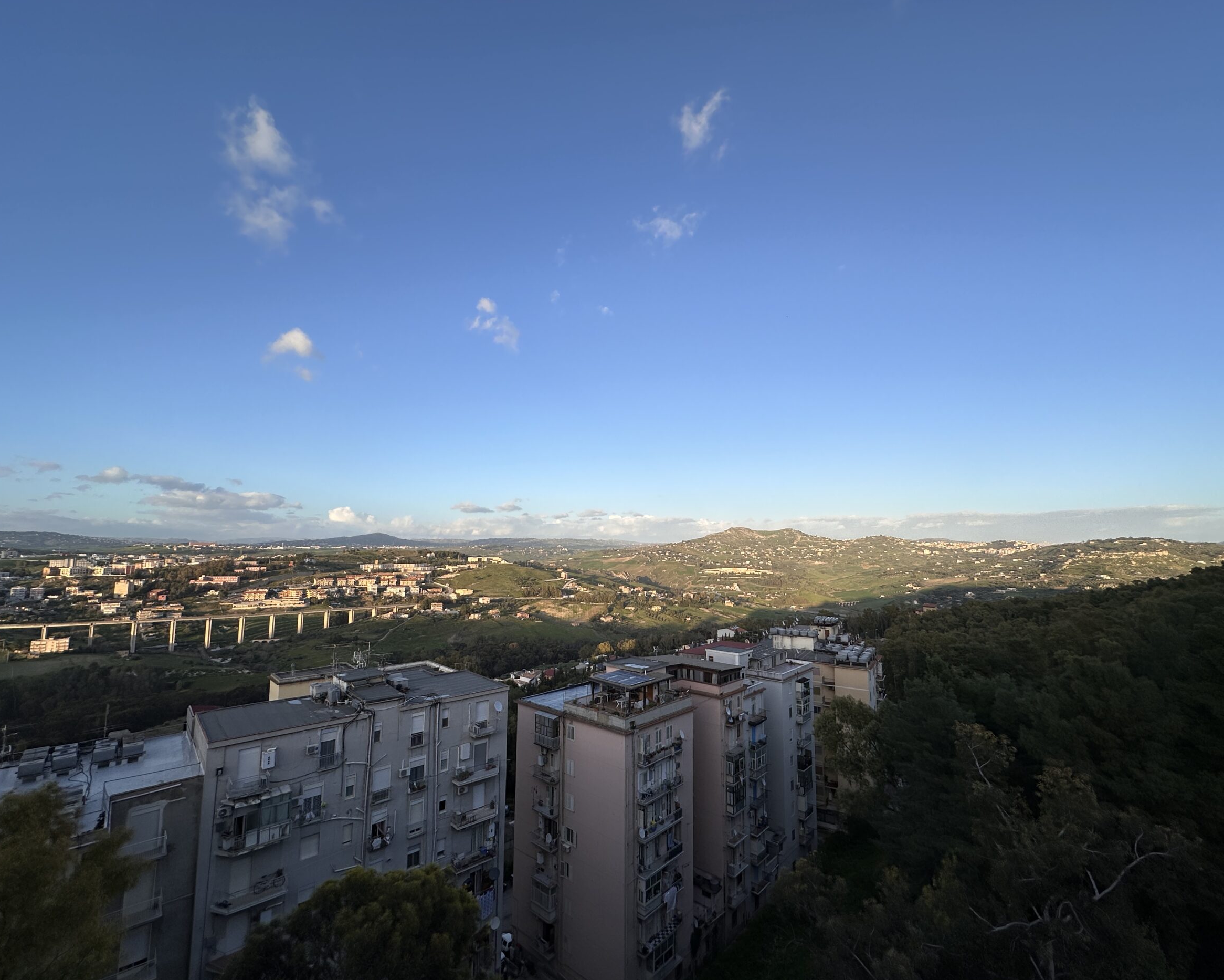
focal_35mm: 15
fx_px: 543
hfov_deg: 96.8
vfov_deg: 84.0
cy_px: 498
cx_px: 632
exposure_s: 1/1135
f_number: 2.2
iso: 50
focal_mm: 2.22
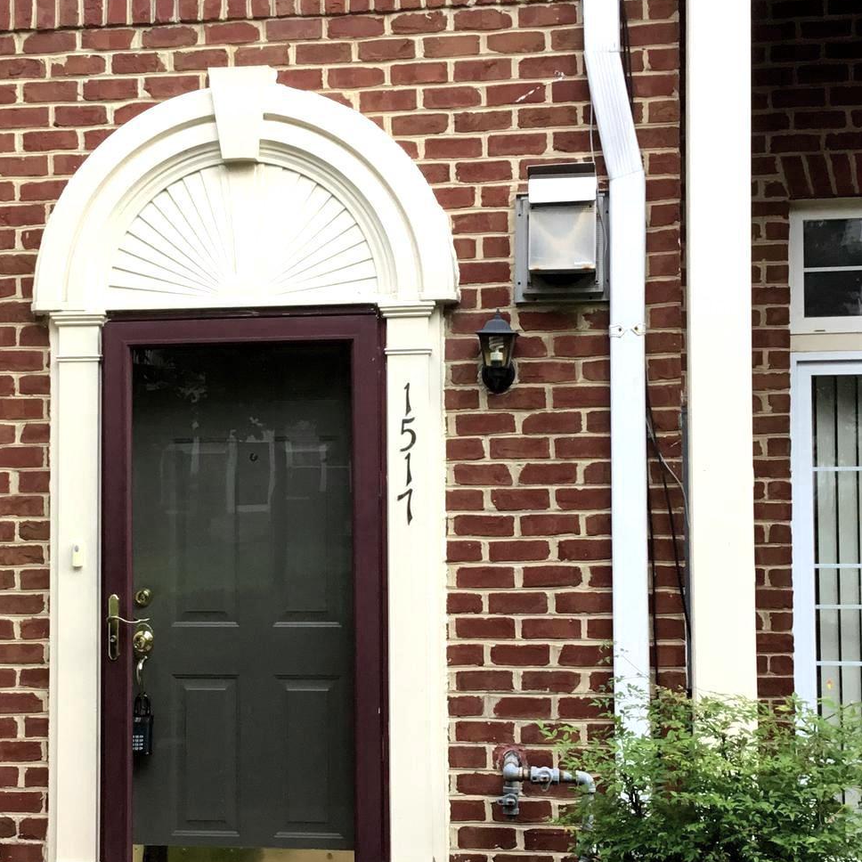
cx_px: 339
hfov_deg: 29.5
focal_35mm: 58
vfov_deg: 29.5
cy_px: 485
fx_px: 1634
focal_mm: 3.3
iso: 32
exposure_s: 1/60
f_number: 2.4
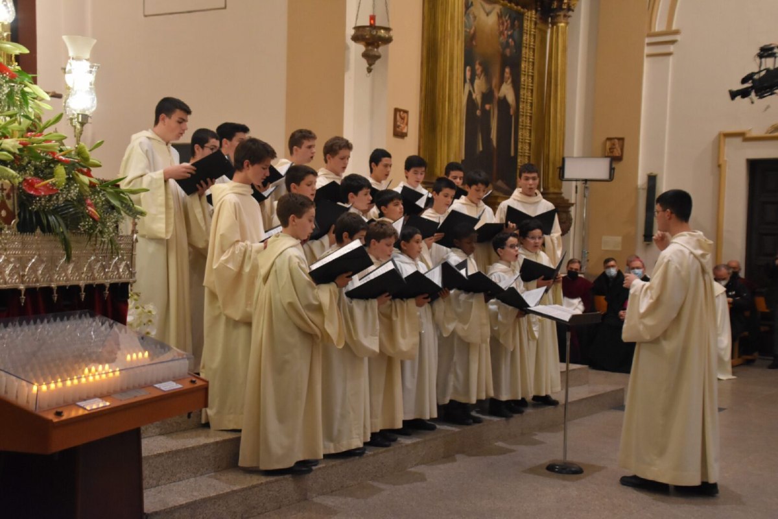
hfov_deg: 37.9
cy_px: 260
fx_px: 1134
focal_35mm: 52
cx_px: 389
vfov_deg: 25.8
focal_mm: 35
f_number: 4.5
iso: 2500
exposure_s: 1/60
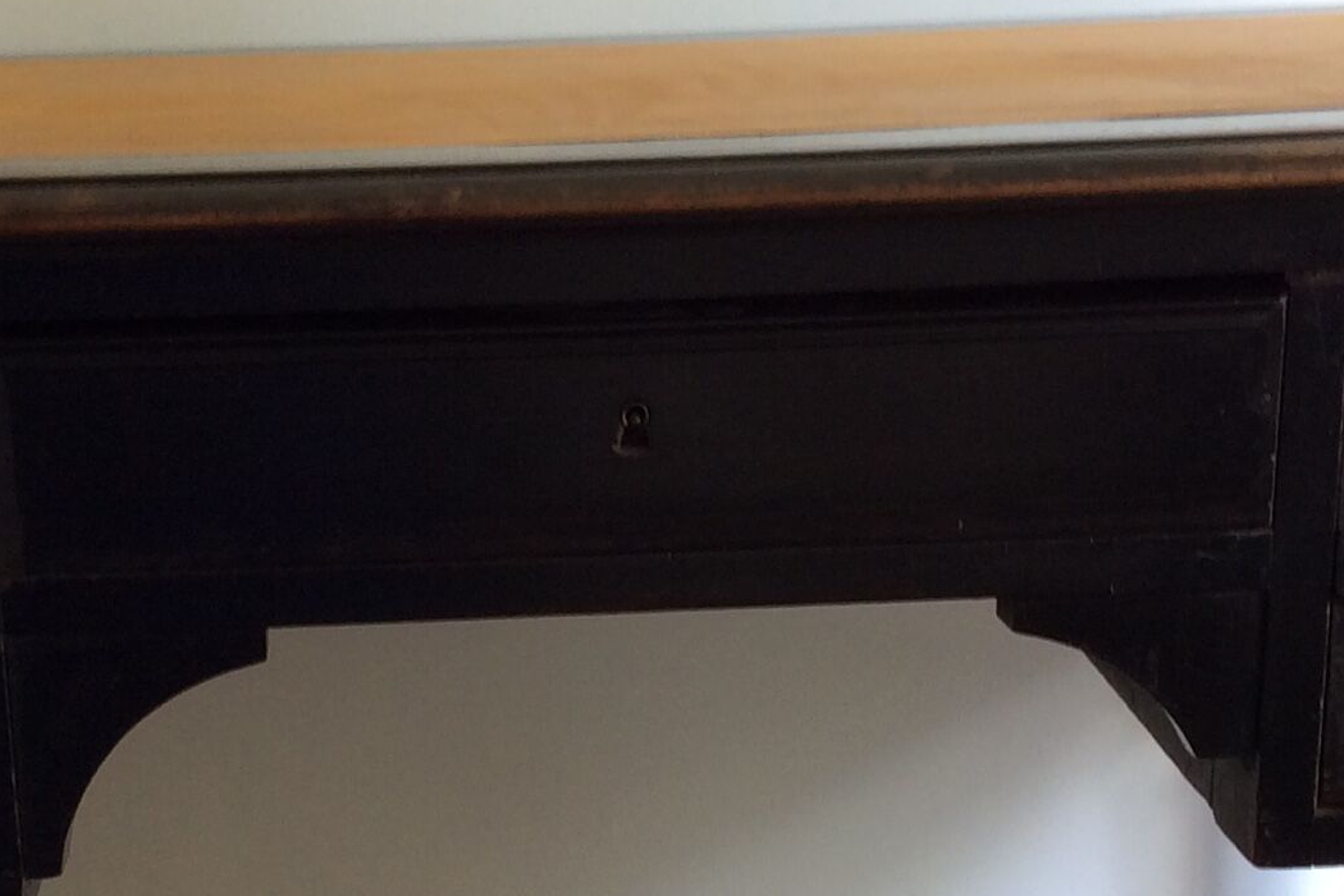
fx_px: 3061
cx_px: 608
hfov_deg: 24.8
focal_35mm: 82
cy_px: 937
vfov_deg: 16.3
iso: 40
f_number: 2.4
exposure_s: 1/25
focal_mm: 3.3
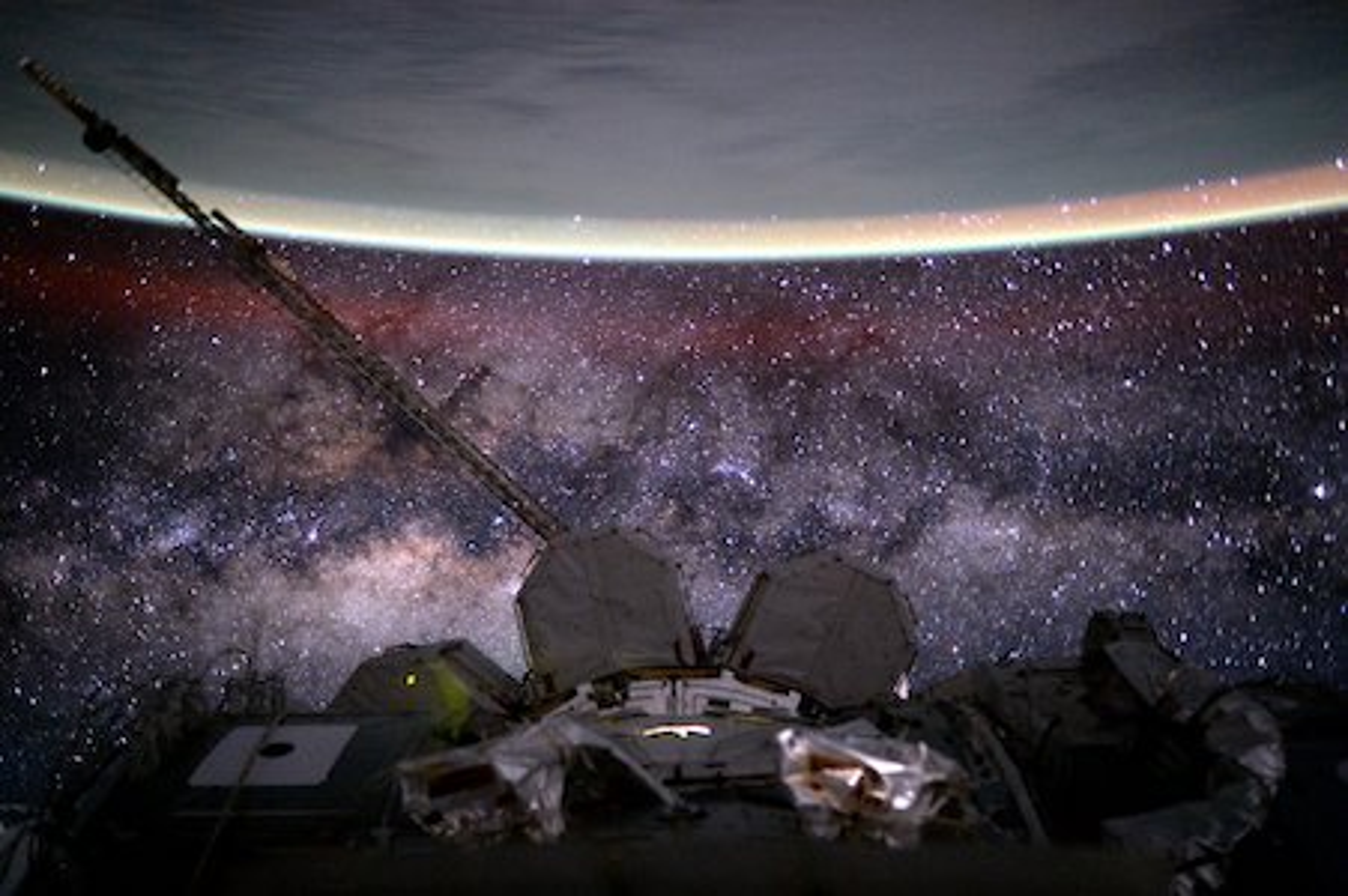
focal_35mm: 28
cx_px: 674
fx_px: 1048
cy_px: 448
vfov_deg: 46.3
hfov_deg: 65.5
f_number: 1.4
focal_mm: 28
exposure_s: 5
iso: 8000
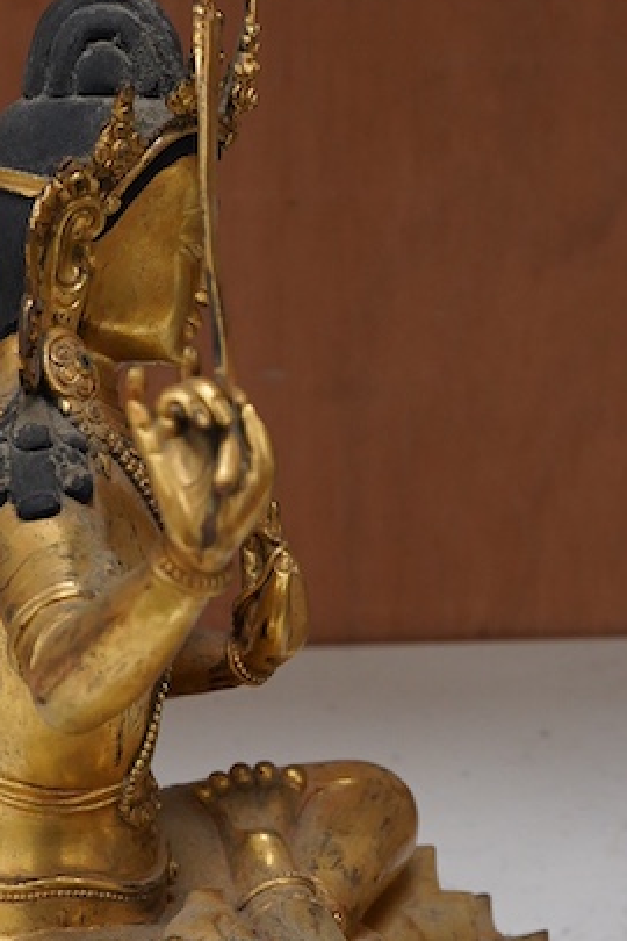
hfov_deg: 13.7
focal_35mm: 100
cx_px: 286
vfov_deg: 20.1
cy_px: 788
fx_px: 2612
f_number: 9
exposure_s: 1/125
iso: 1250
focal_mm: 30
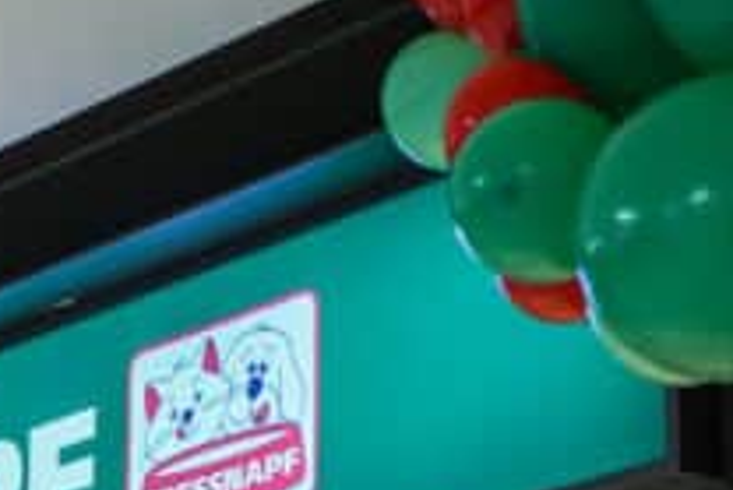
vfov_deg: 8.2
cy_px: 557
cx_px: -67
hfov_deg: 12.1
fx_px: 3403
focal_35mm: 167
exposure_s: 1/100
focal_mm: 50
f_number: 2.8
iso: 200
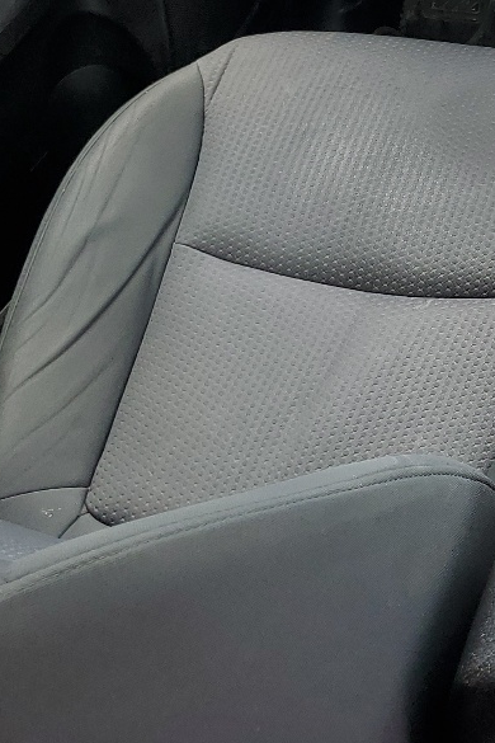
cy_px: 122
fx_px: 1526
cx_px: 849
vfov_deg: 26.7
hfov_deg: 16.0
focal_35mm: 74
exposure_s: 1/238
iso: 50
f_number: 1.5
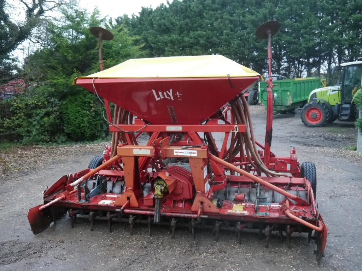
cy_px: 136
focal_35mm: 34
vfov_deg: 41.8
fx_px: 356
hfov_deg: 54.0
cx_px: 181
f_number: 4
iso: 1600
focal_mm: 17
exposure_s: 1/40
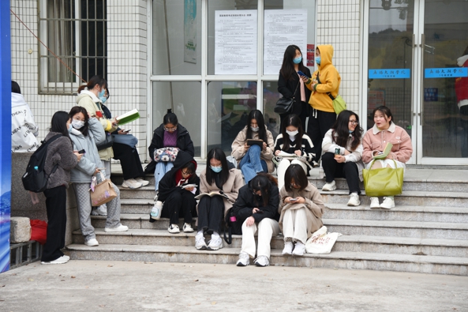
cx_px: 233
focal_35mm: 86
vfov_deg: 15.9
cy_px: 138
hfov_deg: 23.7
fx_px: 1118
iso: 140
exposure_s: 1/80
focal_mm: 75
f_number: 4
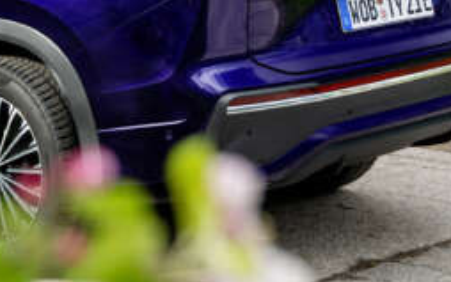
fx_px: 1722
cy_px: -137
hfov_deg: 14.9
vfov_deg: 9.1
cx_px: 217
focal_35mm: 140
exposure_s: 1/125
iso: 64
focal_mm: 41
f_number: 3.2
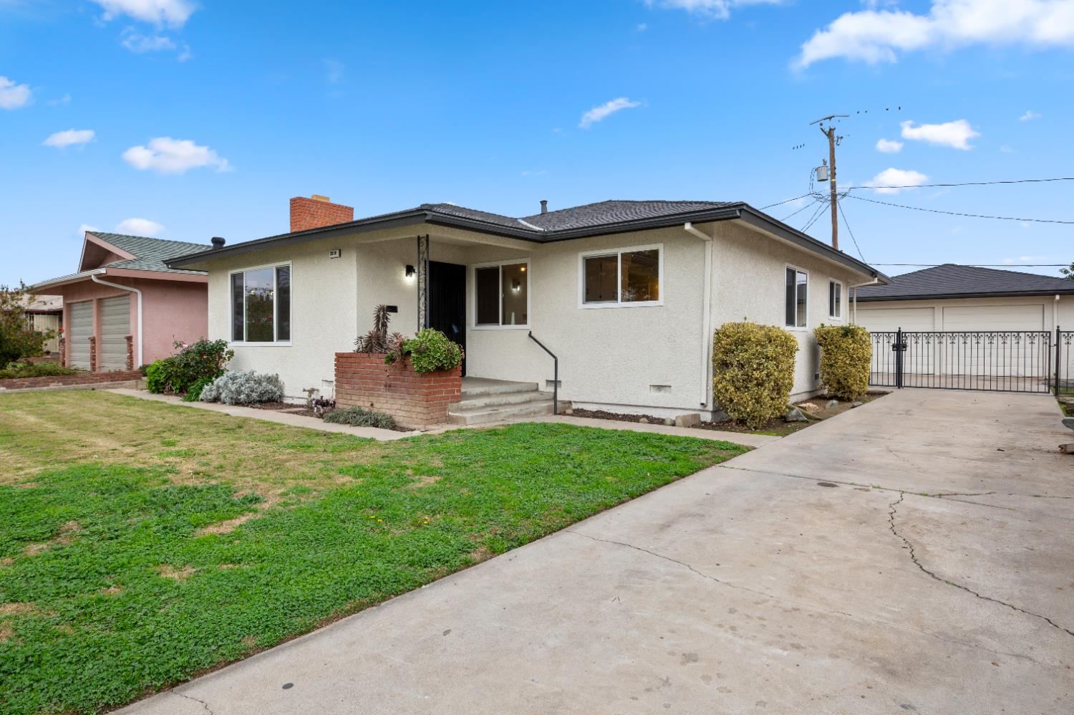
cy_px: 358
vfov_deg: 61.9
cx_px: 537
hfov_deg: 84.0
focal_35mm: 20
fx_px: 596
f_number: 9
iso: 250
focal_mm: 20
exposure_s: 1/160
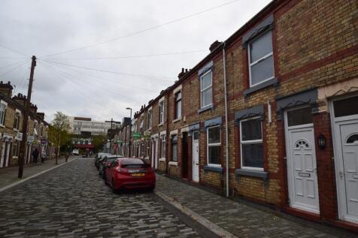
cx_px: 179
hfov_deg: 81.2
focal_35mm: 21
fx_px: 209
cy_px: 119
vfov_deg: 59.5
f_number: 9
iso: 400
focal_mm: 14
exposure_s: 1/160
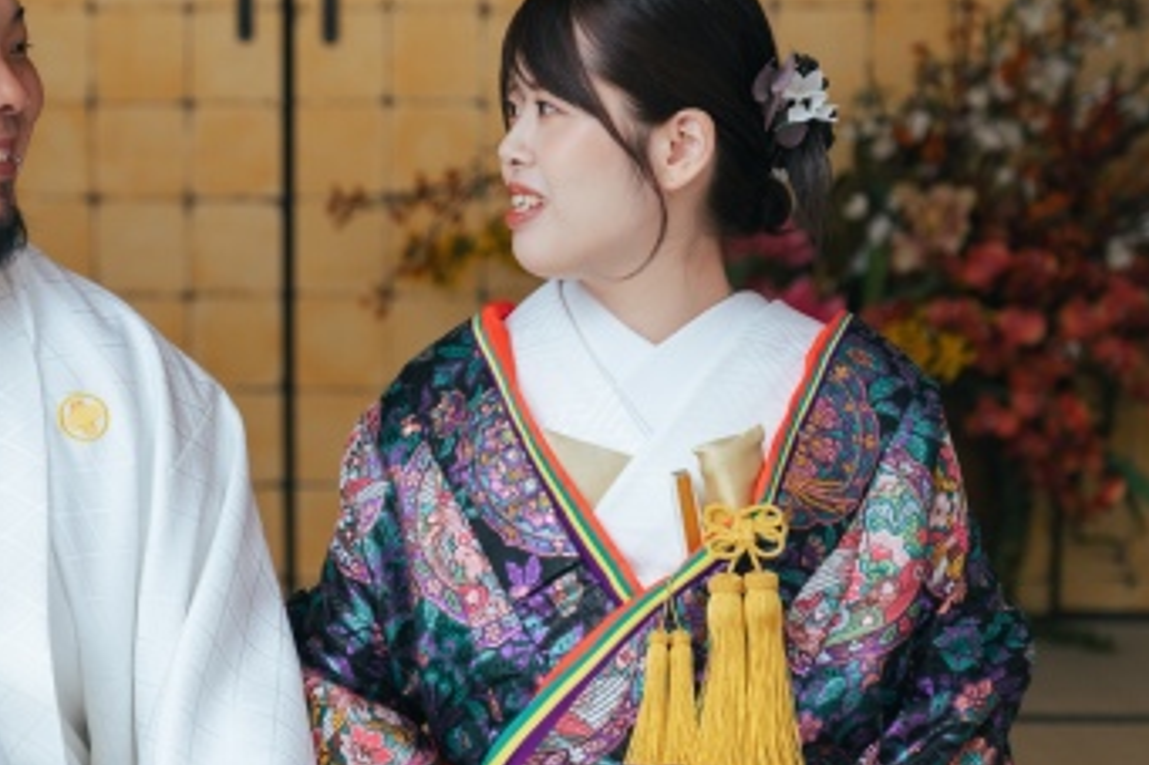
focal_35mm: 162
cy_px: 399
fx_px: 5168
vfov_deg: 8.5
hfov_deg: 12.7
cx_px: 300
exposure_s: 1/125
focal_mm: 69
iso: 200
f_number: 2.8
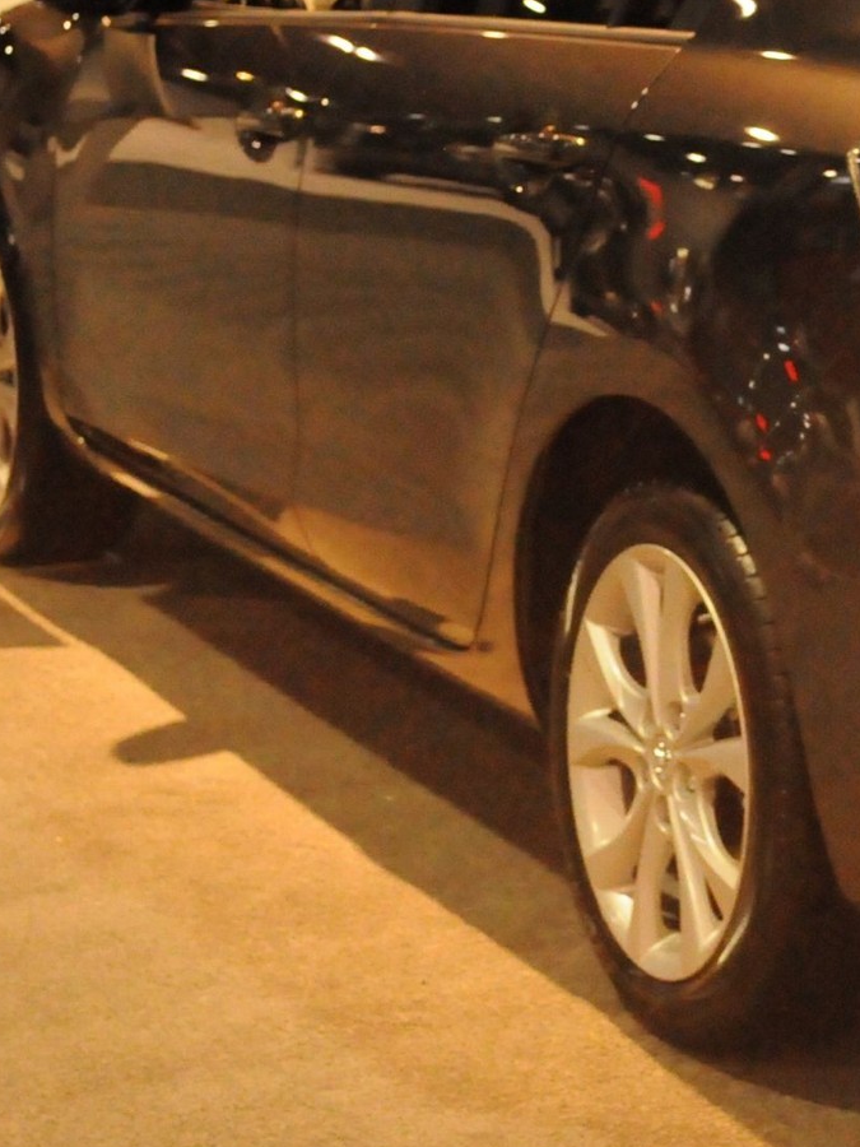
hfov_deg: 11.4
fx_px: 4240
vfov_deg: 15.3
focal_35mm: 128
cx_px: 1010
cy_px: 282
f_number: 4.8
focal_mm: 32
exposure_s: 1/160
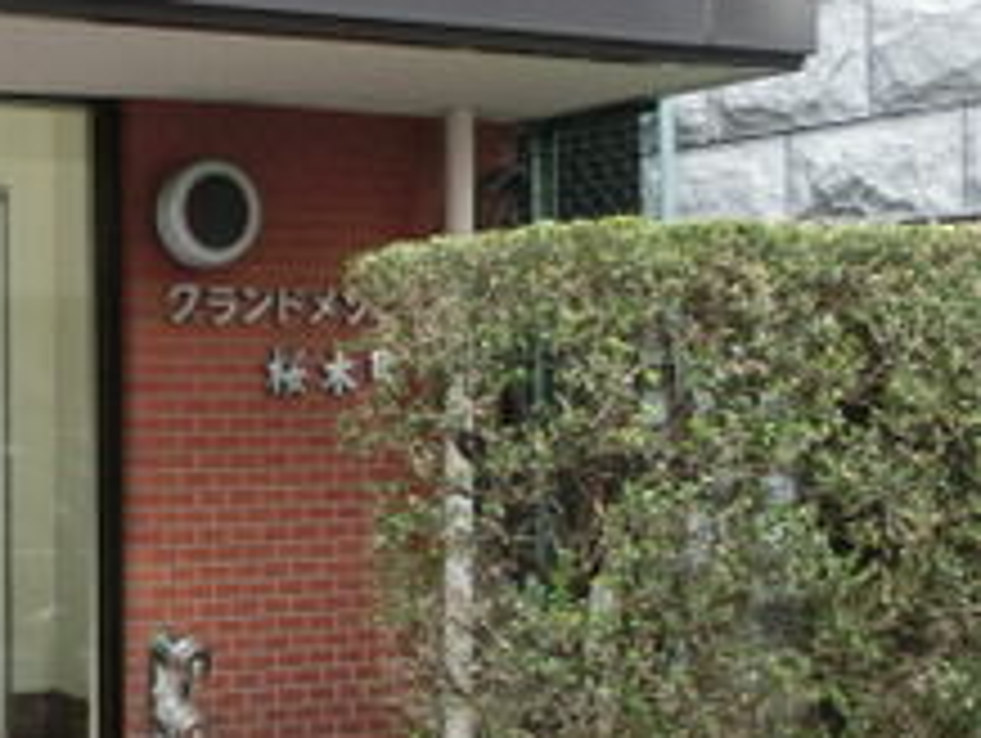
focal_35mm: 66
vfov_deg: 22.3
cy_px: 410
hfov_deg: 25.7
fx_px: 1872
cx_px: -256
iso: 125
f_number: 3
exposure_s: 1/125
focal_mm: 4.24
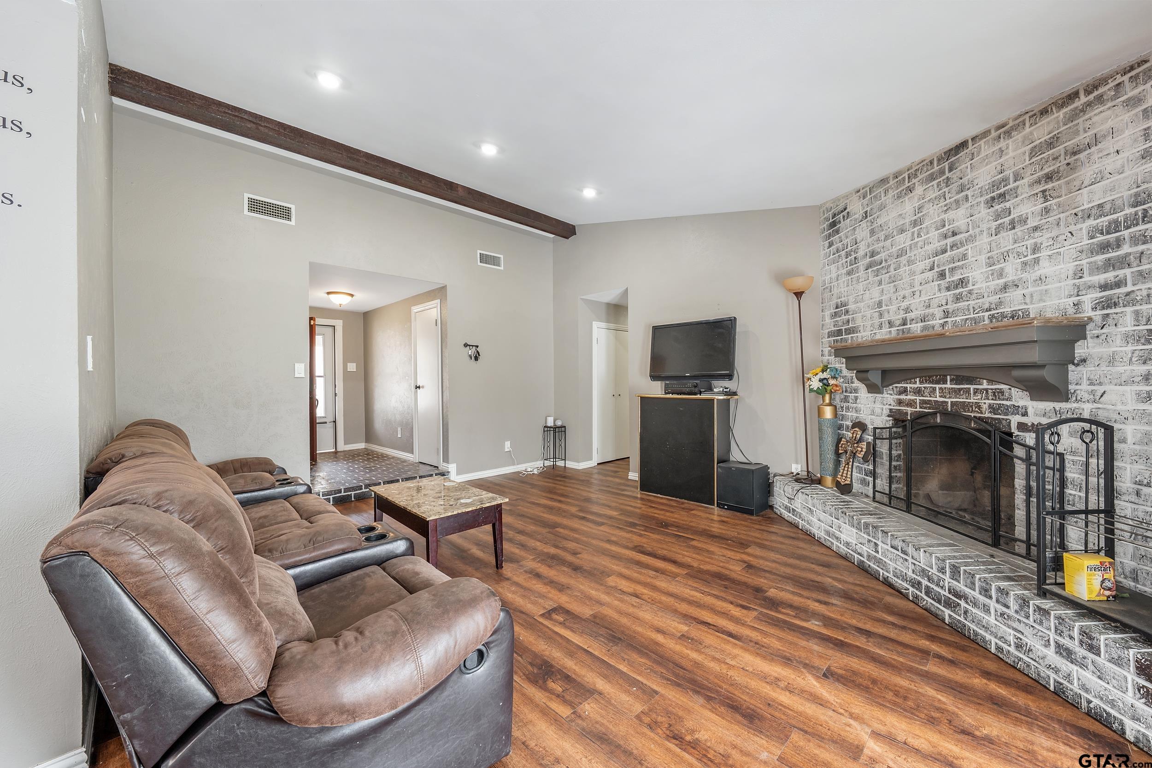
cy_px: 384
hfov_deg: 104.3
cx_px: 576
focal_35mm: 14
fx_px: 448
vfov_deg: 81.2
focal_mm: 14
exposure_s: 1/4
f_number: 8
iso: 800
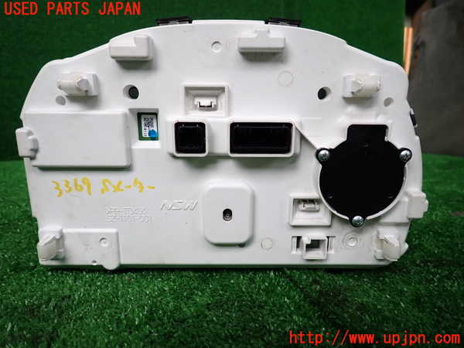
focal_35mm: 25
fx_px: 335
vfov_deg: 54.9
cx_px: 232
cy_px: 174
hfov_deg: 69.4
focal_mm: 4.5
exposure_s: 1/125
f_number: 2
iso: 160
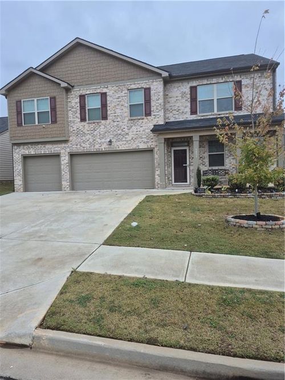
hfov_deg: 58.9
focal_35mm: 23
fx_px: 253
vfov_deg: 73.9
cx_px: 142
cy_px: 190
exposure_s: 1/405
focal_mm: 5.4
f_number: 1.8
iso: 25
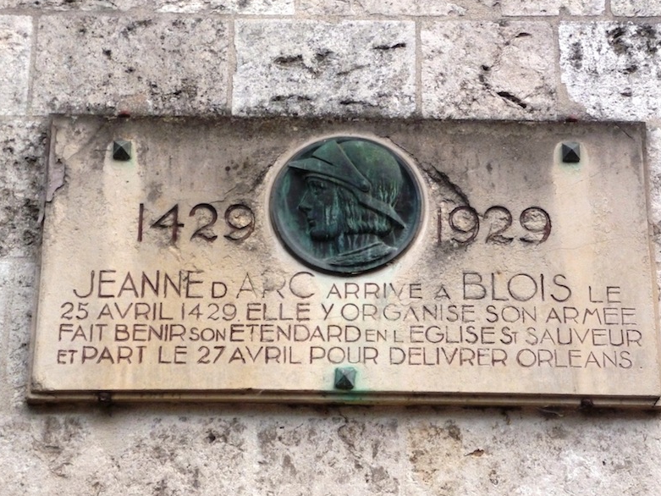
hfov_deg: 22.8
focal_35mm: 86
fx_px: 1642
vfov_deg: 17.2
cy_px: 246
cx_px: 330
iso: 400
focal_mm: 14.2
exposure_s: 1/25
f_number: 4.7
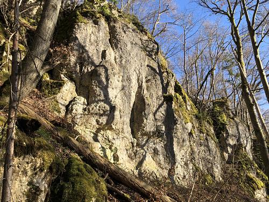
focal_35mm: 28
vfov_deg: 49.7
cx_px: 134
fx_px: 218
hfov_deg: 63.4
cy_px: 101
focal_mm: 3.99
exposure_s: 1/787
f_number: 1.8
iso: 20
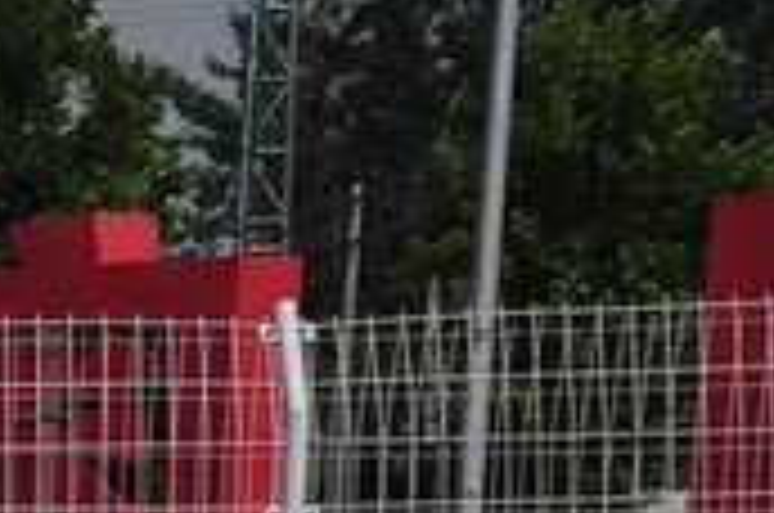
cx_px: -1354
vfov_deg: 6.1
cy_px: 1163
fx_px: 4635
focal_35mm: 216
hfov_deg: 8.4
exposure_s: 1/800
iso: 320
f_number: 7.1
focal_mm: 26
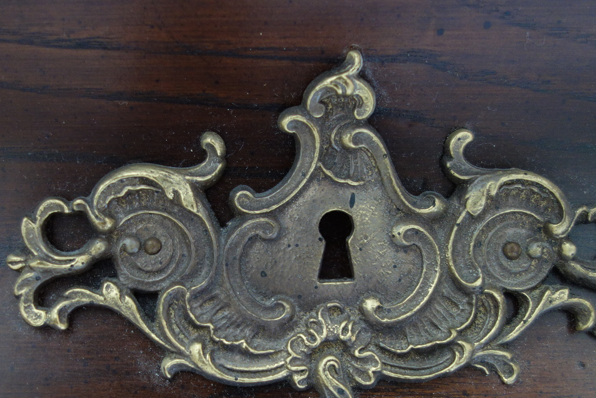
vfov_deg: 26.3
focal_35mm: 51
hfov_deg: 38.8
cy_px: 268
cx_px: 246
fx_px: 844
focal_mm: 10.4
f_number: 1.8
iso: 400
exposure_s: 1/30
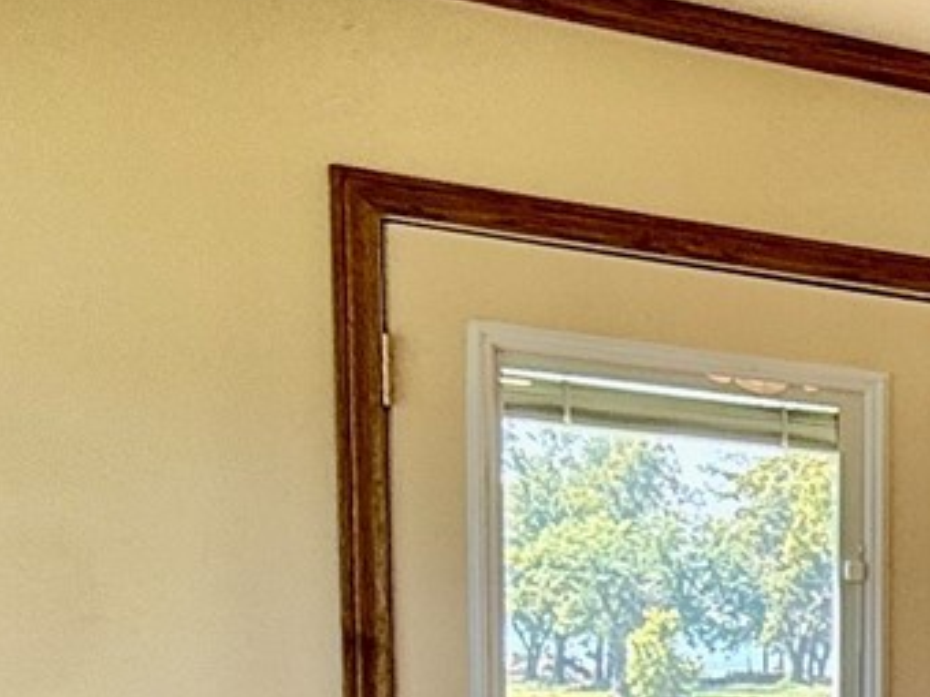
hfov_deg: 18.2
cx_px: 1770
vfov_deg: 17.5
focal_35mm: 79
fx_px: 2122
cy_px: 918
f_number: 2.2
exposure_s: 1/159
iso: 50
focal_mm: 2.22
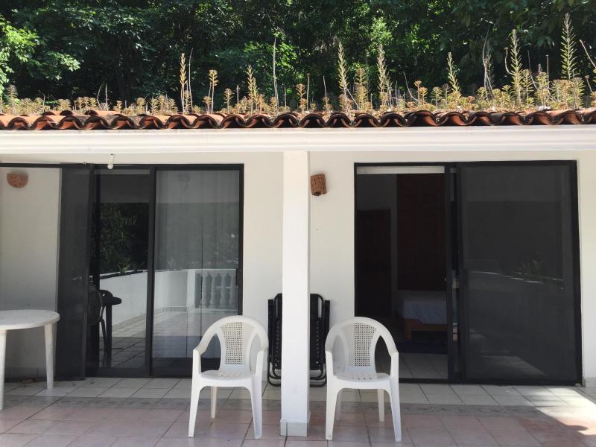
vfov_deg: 48.2
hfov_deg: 61.7
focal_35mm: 29
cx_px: 298
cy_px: 224
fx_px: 499
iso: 32
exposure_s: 1/775
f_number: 2.2
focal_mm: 4.15
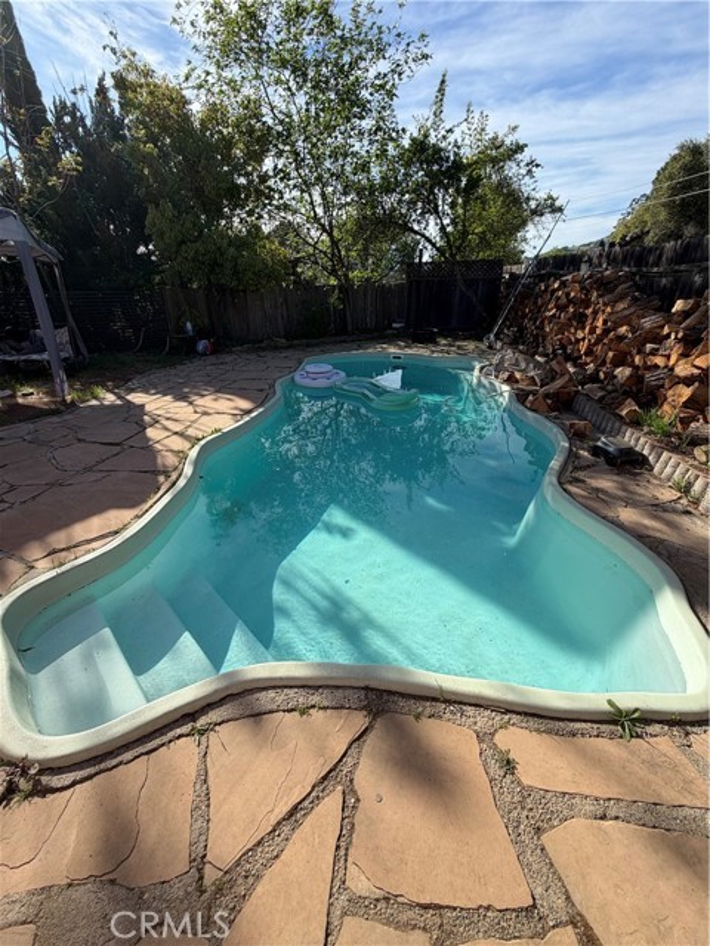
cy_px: 473
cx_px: 355
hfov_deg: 85.7
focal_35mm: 14
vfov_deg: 102.1
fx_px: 383
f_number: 2.2
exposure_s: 1/770
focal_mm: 2.22
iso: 32
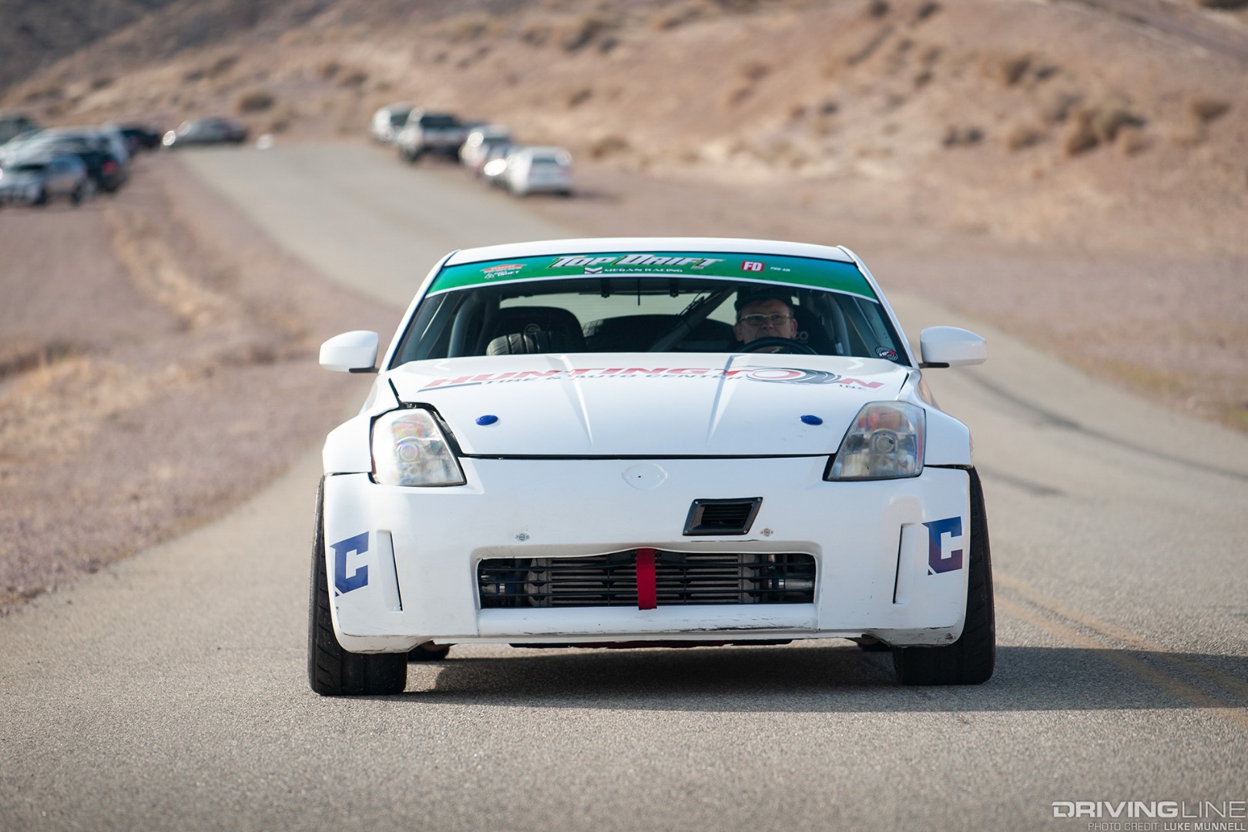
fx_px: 6413
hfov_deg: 11.1
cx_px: 624
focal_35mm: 185
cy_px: 416
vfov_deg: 7.4
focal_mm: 185
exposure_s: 1/400
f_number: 4
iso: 100
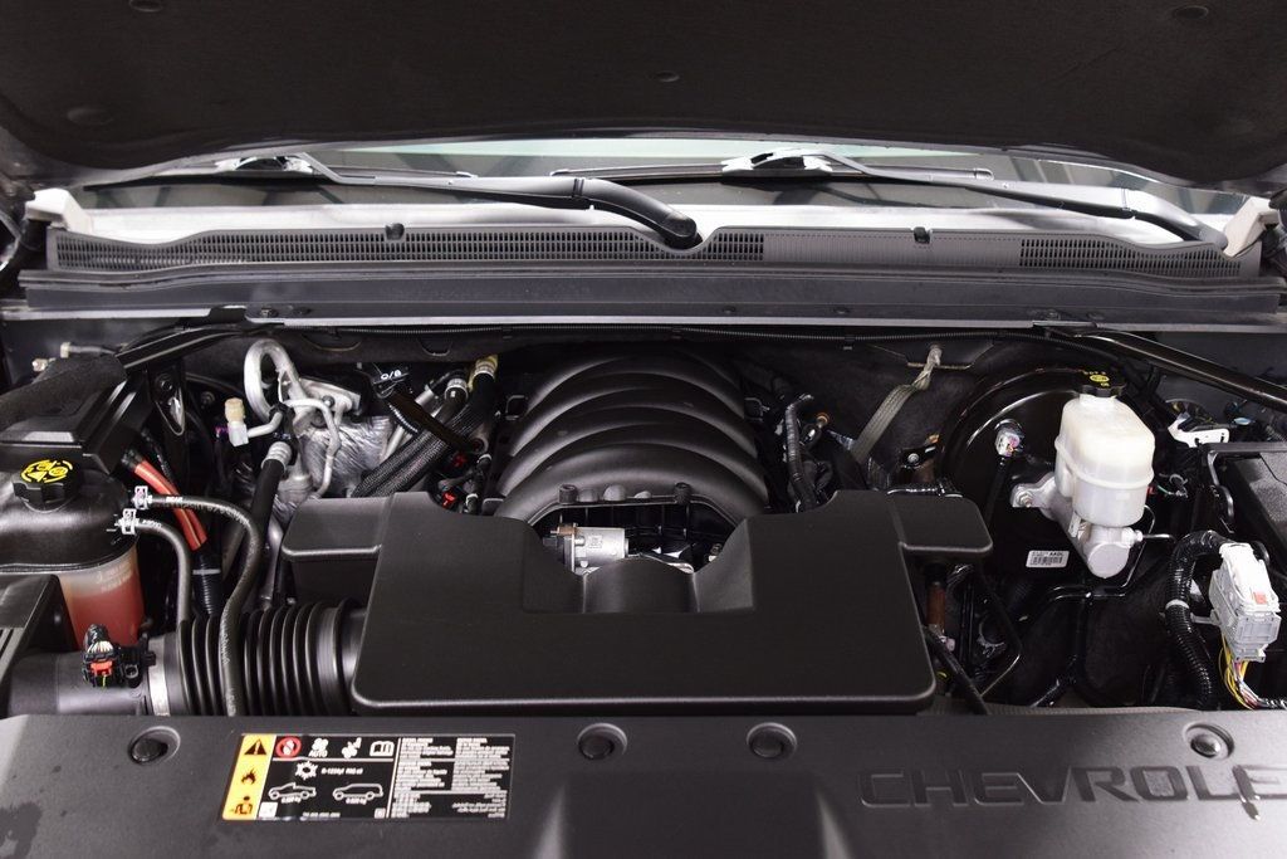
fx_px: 1287
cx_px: 644
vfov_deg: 36.9
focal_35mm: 36
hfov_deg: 53.1
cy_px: 430
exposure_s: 1/15
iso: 1600
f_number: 4
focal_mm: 24
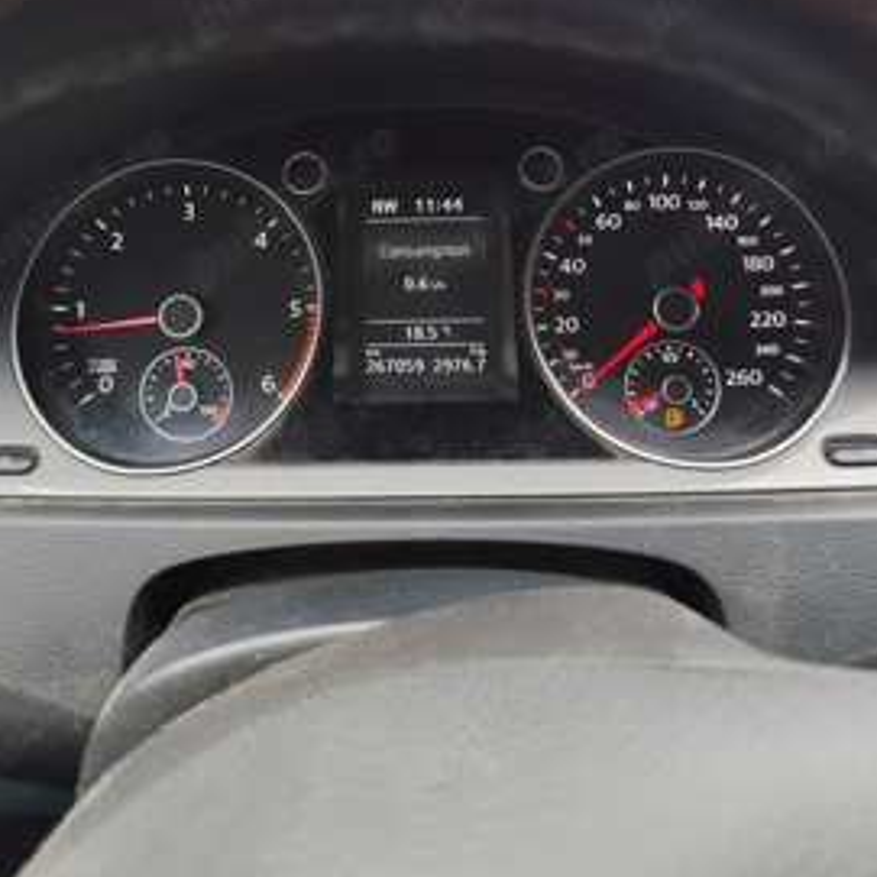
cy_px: 259
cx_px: 405
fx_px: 860
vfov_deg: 52.5
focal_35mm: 30
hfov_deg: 54.0
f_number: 1.65
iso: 125
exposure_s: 1/100
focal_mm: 6.19
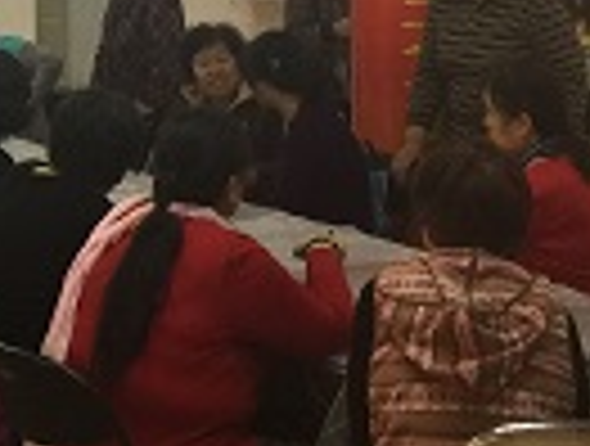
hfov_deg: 18.3
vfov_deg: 13.8
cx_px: -63
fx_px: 1760
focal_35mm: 103
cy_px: -153
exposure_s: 1/33
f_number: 2.2
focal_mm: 4.15
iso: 50
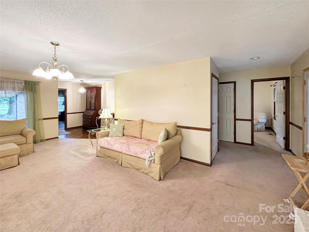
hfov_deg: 102.1
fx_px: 125
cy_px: 116
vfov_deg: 85.7
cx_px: 154
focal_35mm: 14
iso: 320
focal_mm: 2.22
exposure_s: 1/60
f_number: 2.2
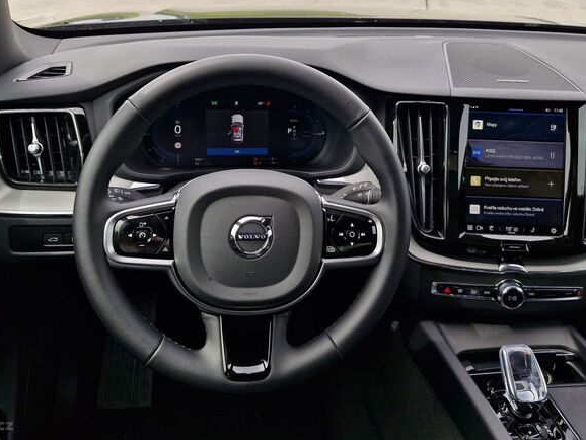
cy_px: 141
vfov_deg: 41.2
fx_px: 576
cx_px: 315
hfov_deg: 53.9
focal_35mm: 34
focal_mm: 5.54
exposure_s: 1/398
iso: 50
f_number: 1.8
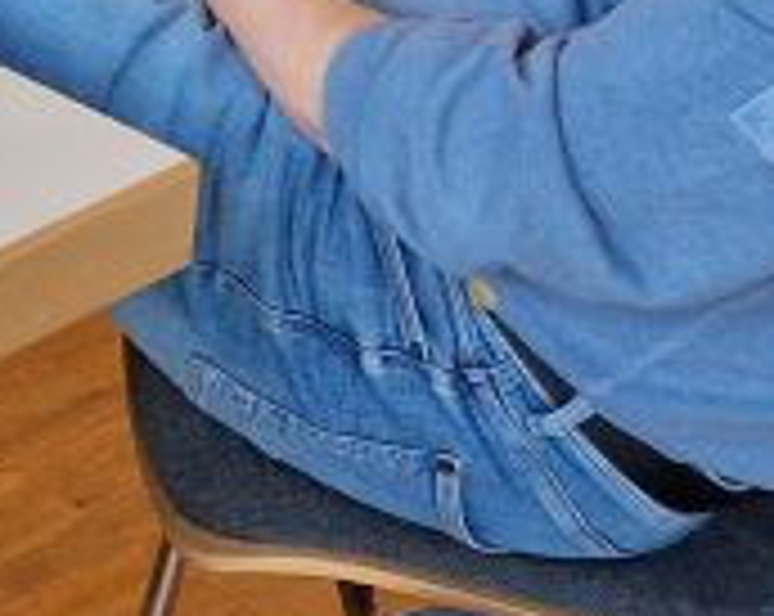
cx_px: -1220
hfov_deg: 10.3
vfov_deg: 8.7
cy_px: -953
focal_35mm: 157
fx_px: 3590
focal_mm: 5.4
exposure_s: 1/100
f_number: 1.8
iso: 160
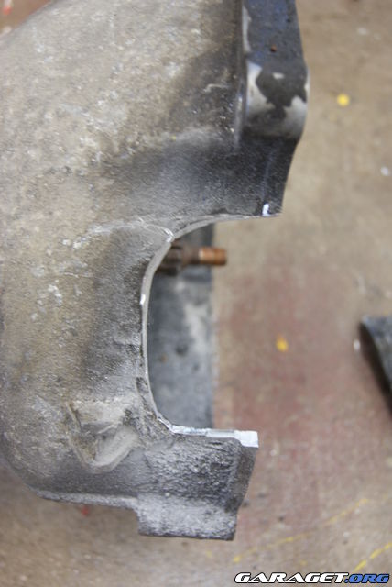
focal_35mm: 42
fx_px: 684
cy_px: 294
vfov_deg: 46.4
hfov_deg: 32.0
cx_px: 196
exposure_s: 1/8
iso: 400
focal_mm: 28
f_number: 4.5
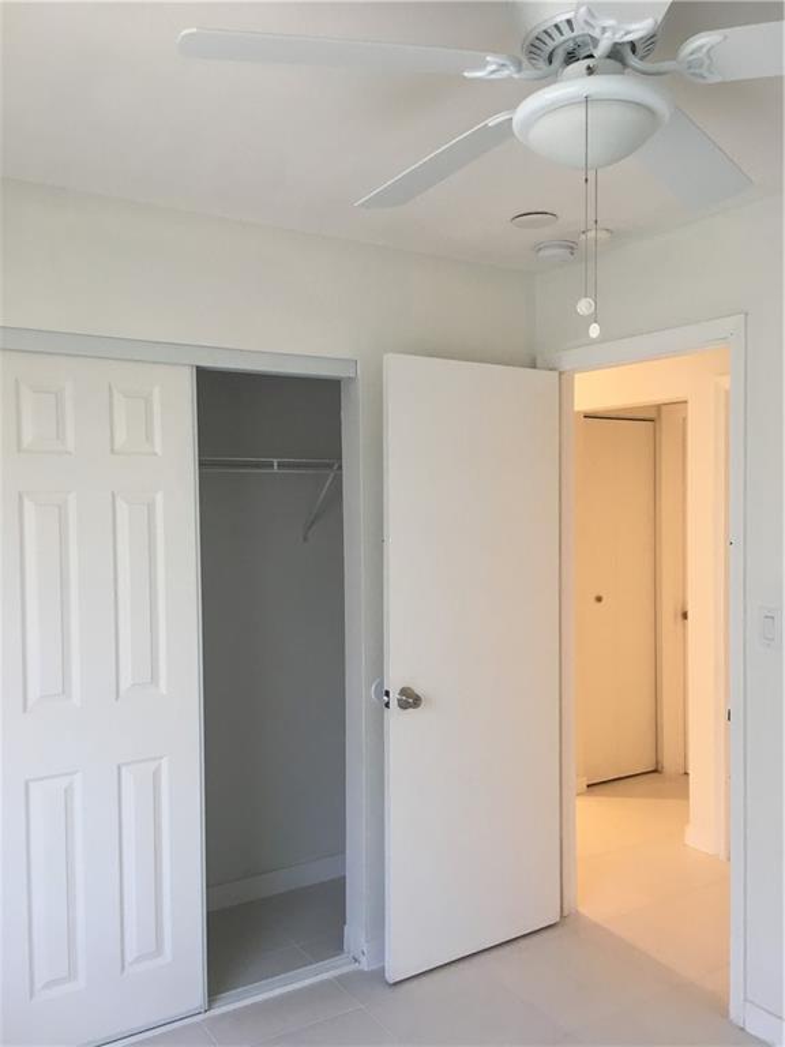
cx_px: 392
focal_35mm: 29
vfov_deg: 61.7
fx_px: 877
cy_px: 524
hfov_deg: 48.2
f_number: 2.2
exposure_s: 1/33
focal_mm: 4.15
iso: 80
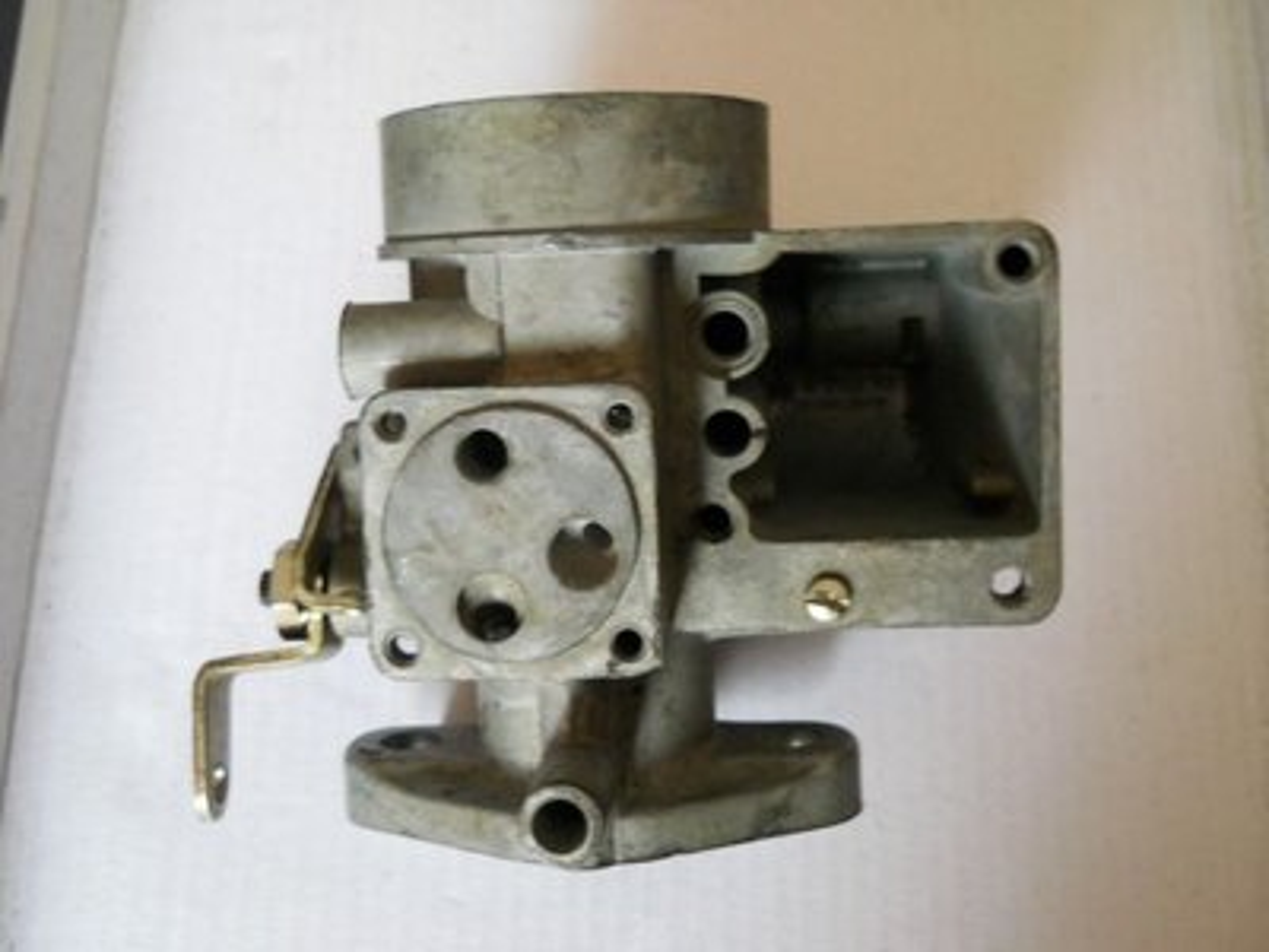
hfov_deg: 45.8
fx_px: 1503
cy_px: 476
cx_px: 634
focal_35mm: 41
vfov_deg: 35.1
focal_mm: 6.72
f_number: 3.1
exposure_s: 1/30
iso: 320
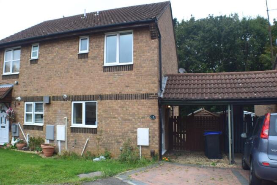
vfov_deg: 38.4
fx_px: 265
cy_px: 92
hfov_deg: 55.1
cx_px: 138
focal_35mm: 34
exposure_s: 1/125
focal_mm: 23
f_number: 9
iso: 400
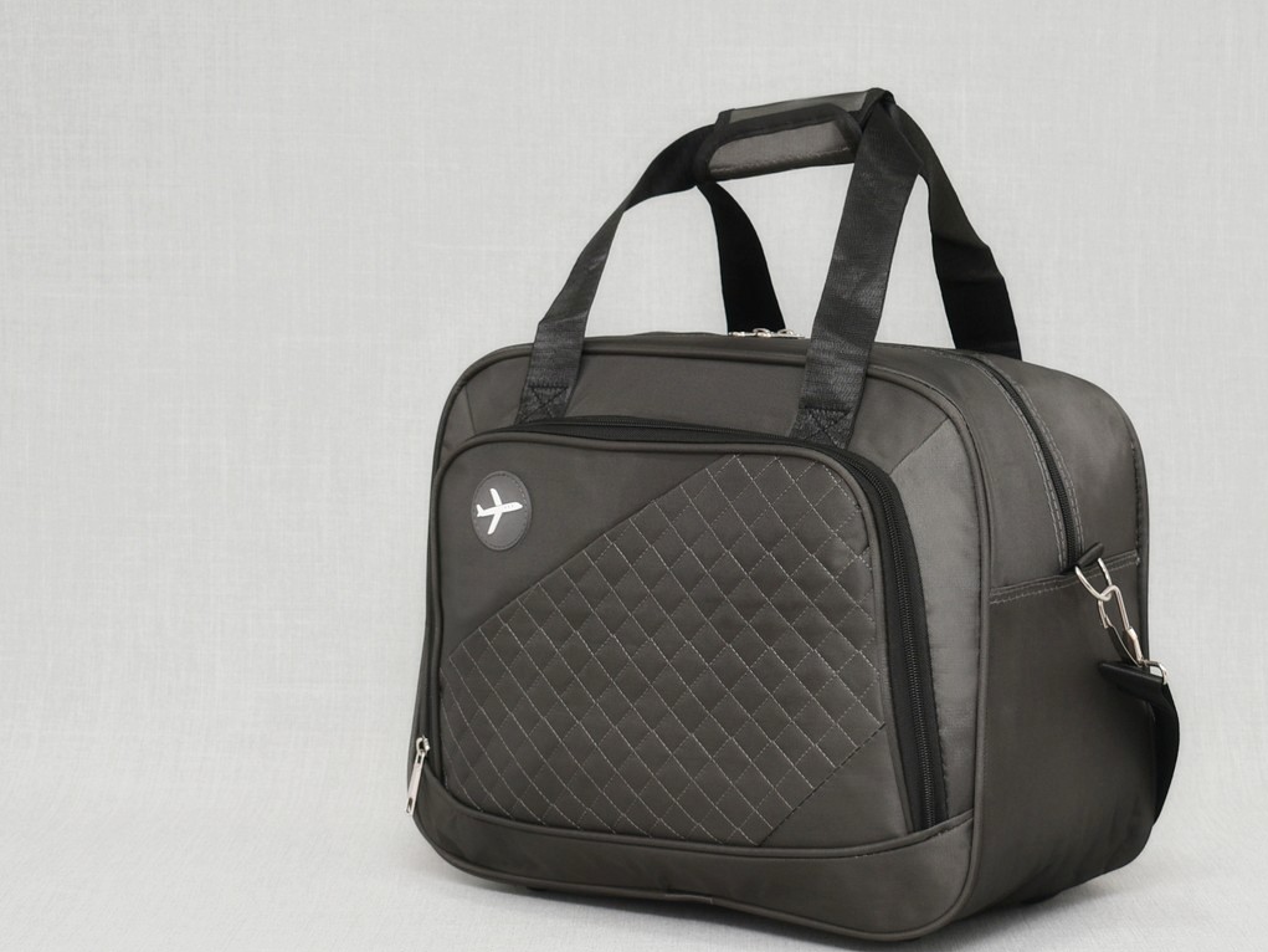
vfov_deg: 19.4
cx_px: 785
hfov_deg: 25.6
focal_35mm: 76
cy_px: 503
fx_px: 2784
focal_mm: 42
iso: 100
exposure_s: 1/60
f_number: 5.6
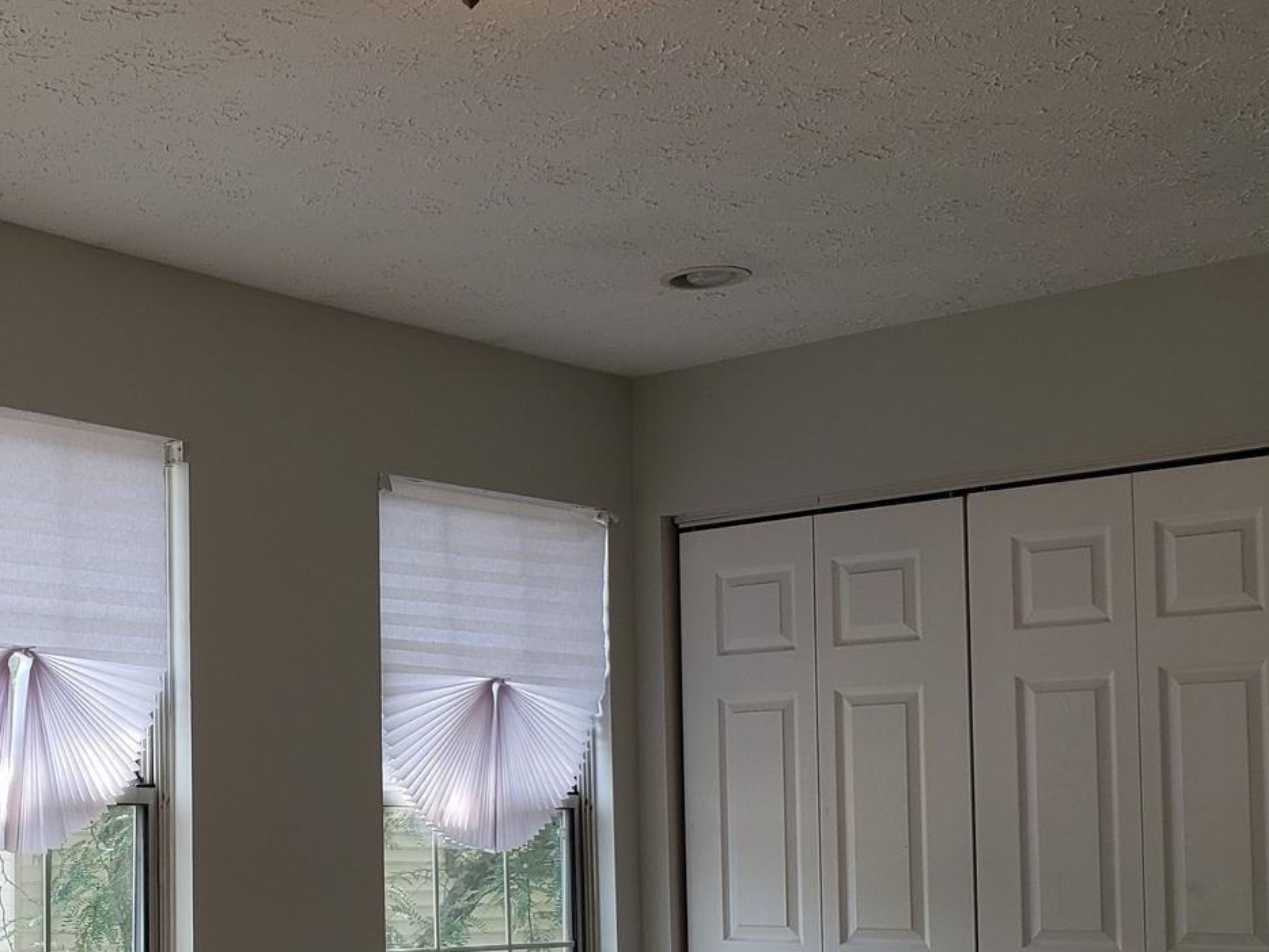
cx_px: 201
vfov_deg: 25.2
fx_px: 2090
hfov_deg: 32.6
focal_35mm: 57
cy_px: 758
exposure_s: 1/144
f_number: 2.4
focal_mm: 4.3
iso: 50
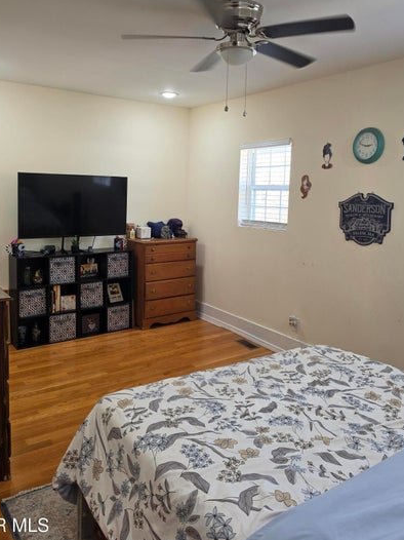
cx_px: 214
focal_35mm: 28
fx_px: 436
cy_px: 227
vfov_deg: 63.1
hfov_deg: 49.7
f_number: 1.4
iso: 64
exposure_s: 1/120
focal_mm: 6.5
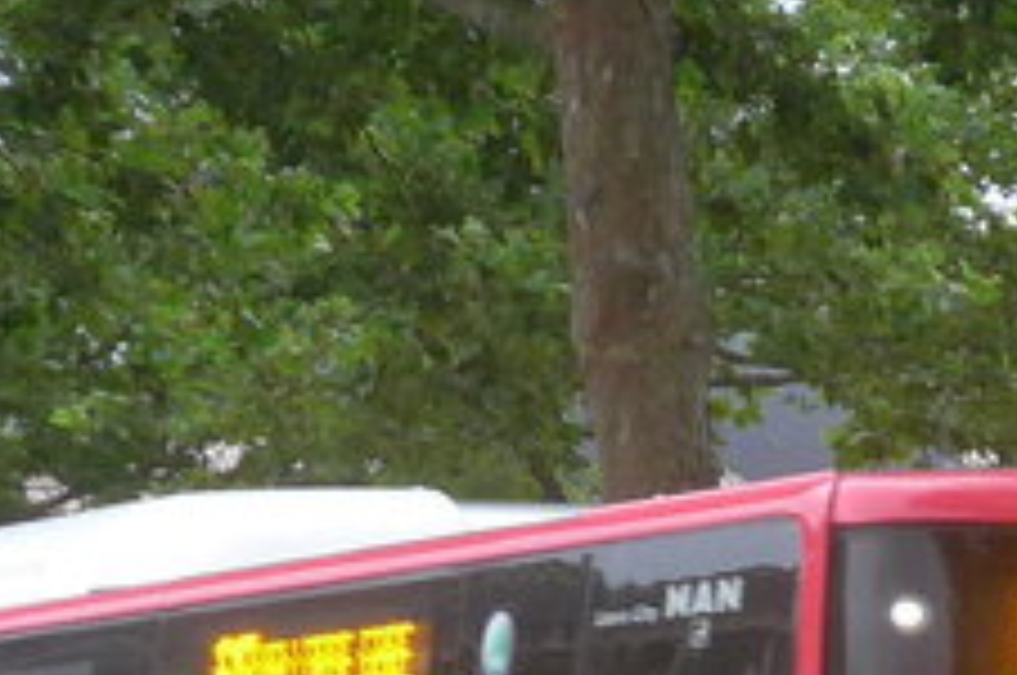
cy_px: 886
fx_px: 9676
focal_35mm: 343
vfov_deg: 4.0
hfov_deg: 6.0
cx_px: 1071
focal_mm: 12.7
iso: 400
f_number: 3.7
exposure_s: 1/160
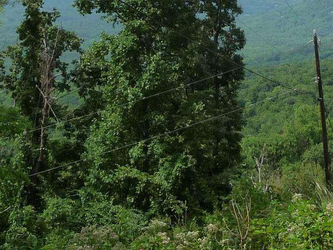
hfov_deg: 24.1
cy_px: -35
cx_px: 187
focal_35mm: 81
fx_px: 779
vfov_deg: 17.5
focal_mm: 4.7
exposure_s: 1/800
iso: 160
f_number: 3.3
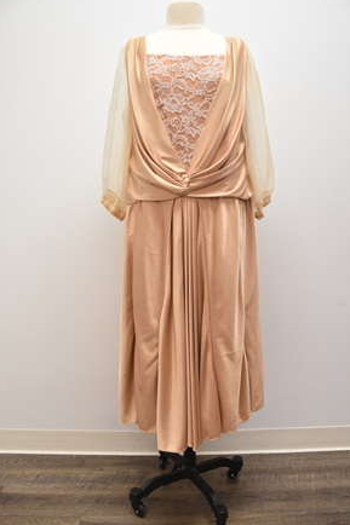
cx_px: 179
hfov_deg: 46.4
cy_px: 256
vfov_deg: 65.5
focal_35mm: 28
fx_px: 409
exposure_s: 1/80
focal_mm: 18
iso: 1000
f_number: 4.5
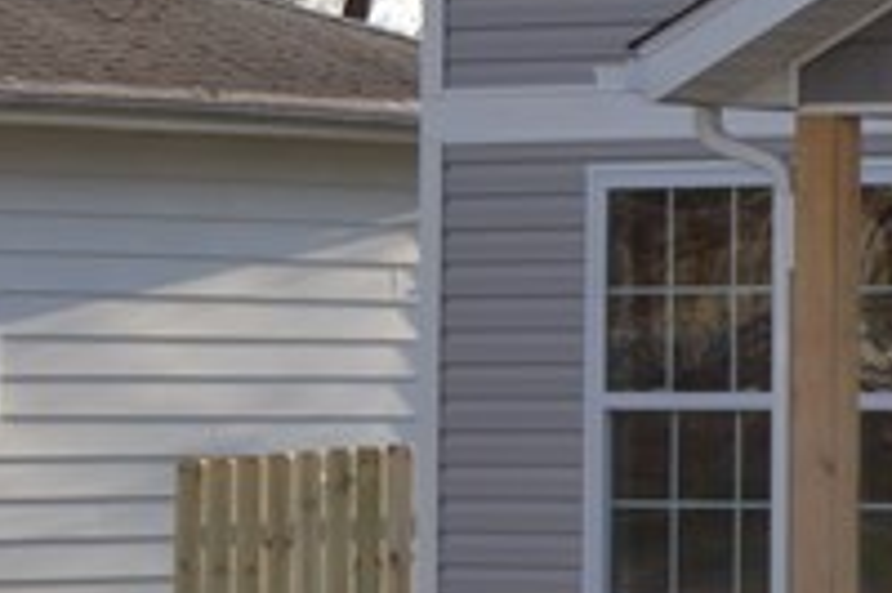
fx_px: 6065
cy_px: 183
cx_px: 2339
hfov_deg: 7.7
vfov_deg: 5.6
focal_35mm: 245
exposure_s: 1/200
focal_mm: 30
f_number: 7.1
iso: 100
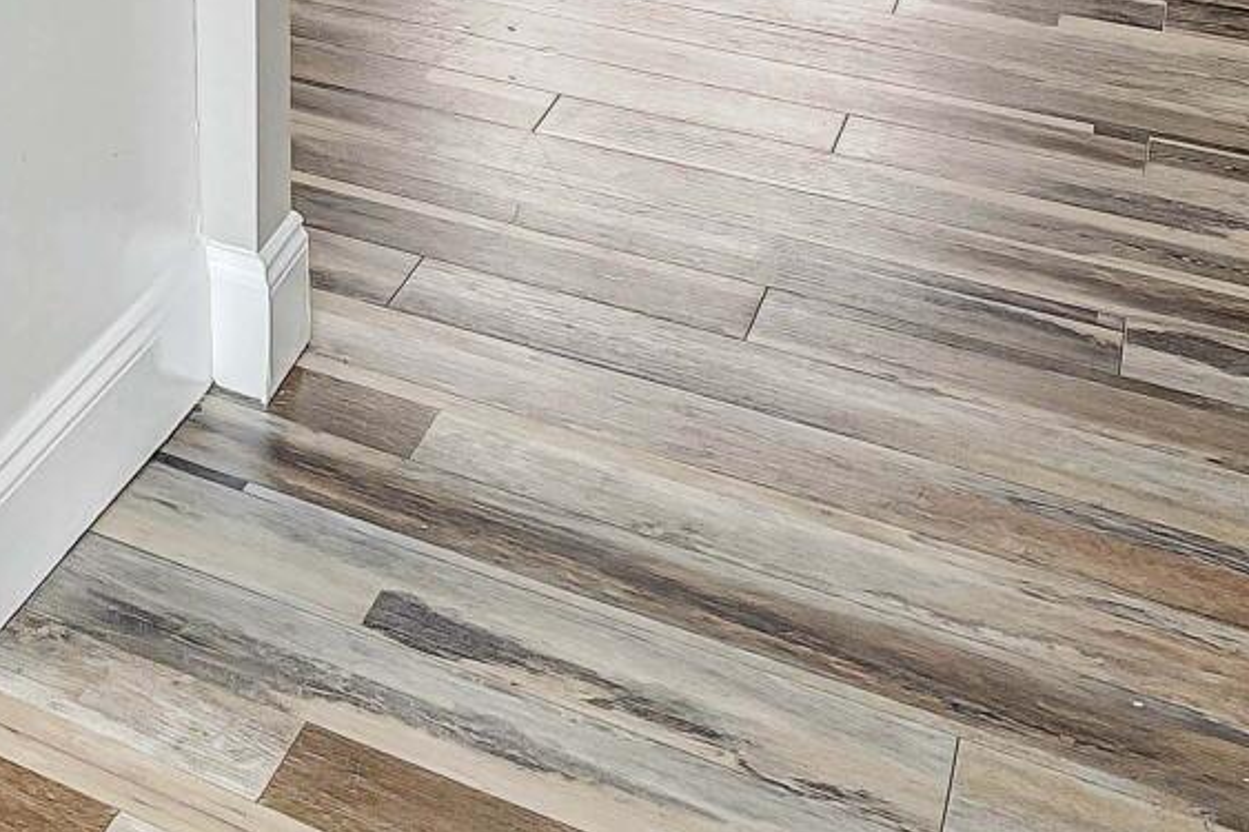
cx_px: -601
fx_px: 2220
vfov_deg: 16.4
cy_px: -815
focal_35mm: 64
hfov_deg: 24.7
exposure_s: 1/10
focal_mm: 12
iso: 100
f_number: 5.6
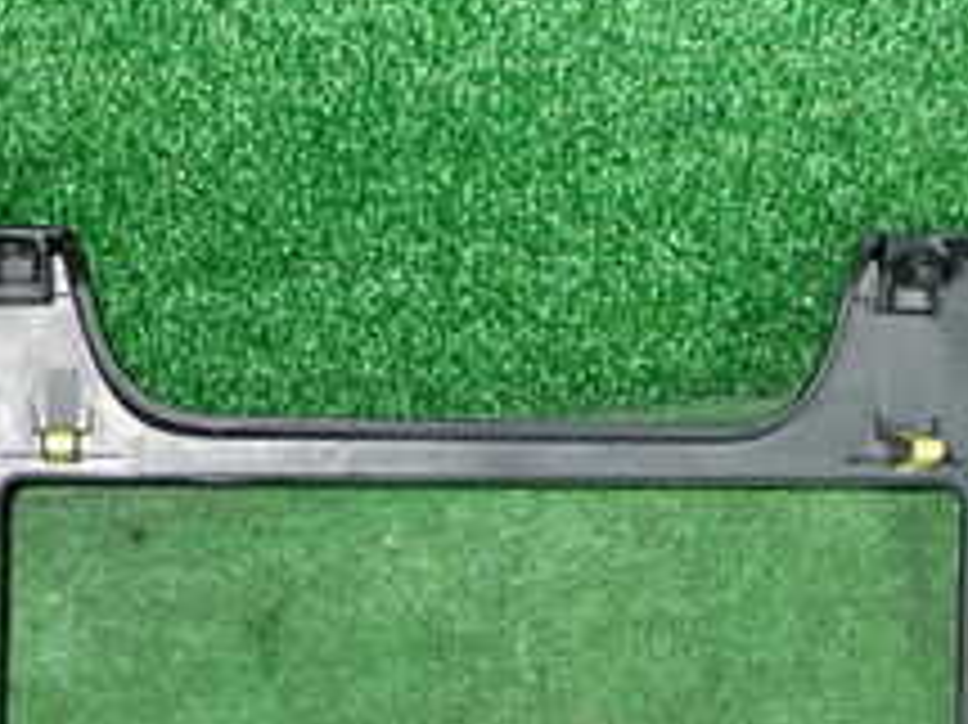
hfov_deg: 18.4
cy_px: 733
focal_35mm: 106
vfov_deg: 13.7
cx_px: 194
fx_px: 2963
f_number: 8
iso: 1000
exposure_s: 1/40
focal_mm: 6.83
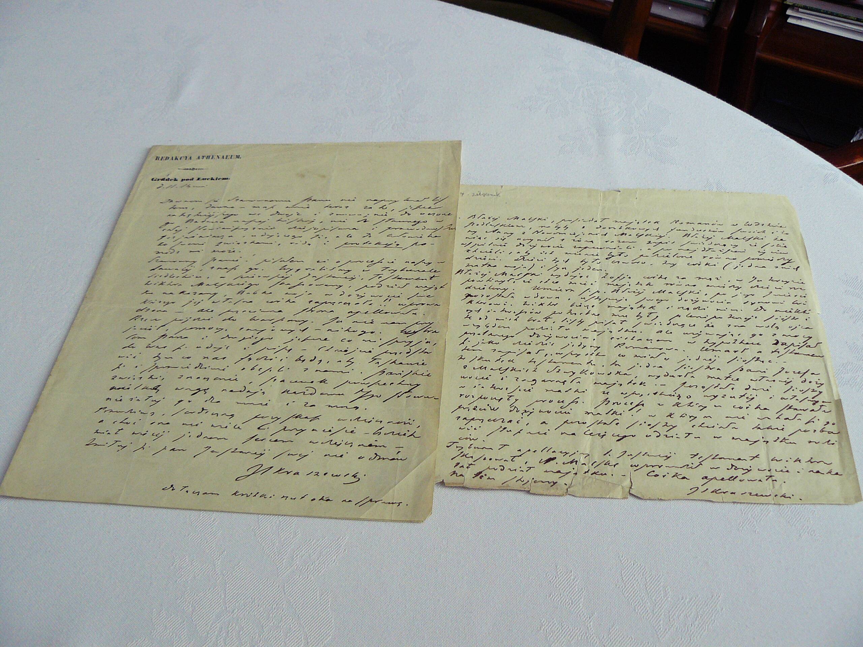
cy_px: 324
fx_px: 898
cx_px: 432
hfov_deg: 51.4
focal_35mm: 36
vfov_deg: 39.7
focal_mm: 6
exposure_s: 1/30
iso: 160
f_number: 2.8
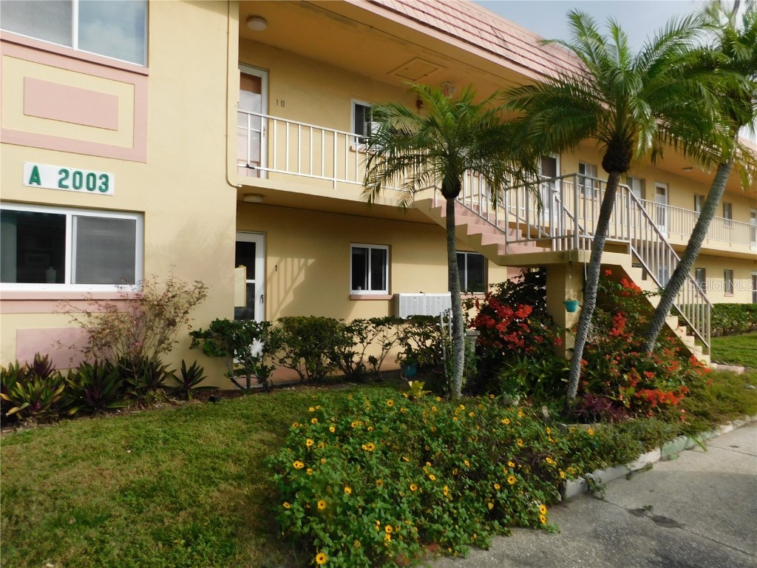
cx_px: 378
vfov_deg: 58.9
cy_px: 284
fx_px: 503
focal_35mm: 23
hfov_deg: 73.9
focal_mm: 4
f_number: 6
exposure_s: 1/400
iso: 125
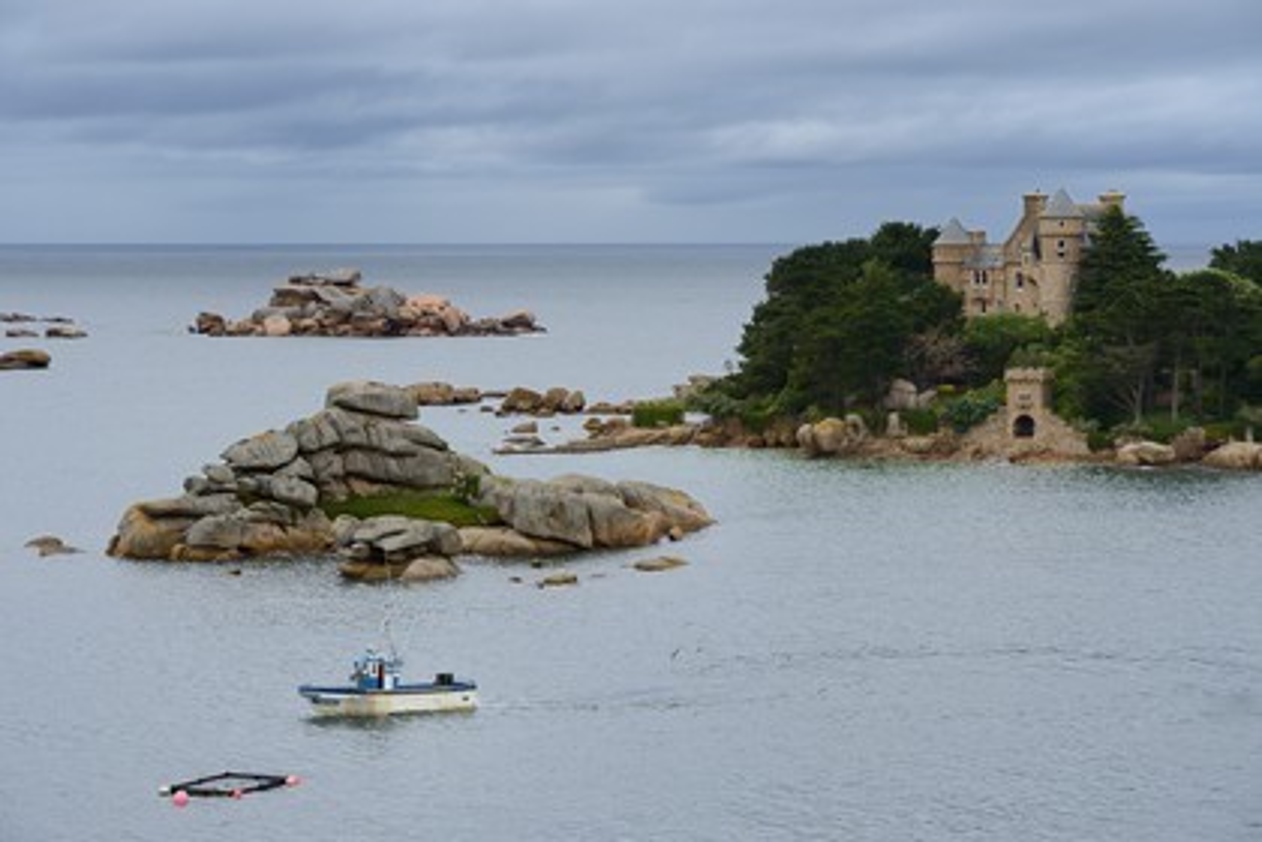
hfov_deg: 18.6
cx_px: 631
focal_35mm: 110
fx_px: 3856
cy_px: 421
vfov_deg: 12.5
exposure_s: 1/250
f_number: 8
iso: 400
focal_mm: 110
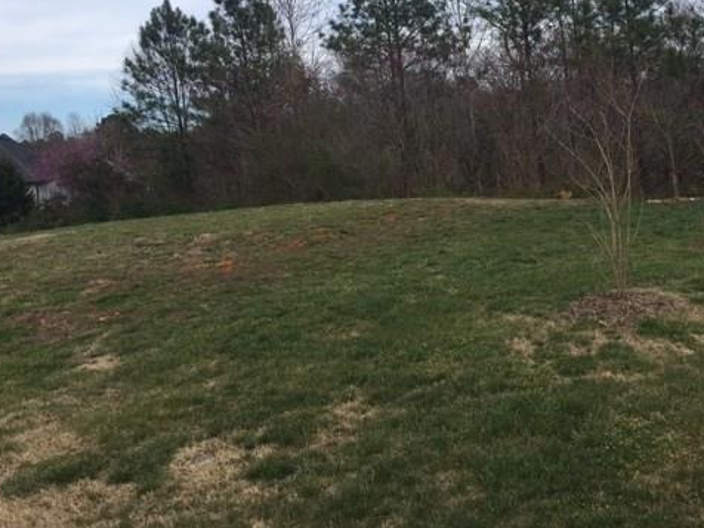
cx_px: 427
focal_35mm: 39
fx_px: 793
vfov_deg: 36.4
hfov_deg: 47.5
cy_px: 175
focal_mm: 4.15
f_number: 2.2
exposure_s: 1/1068
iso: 25
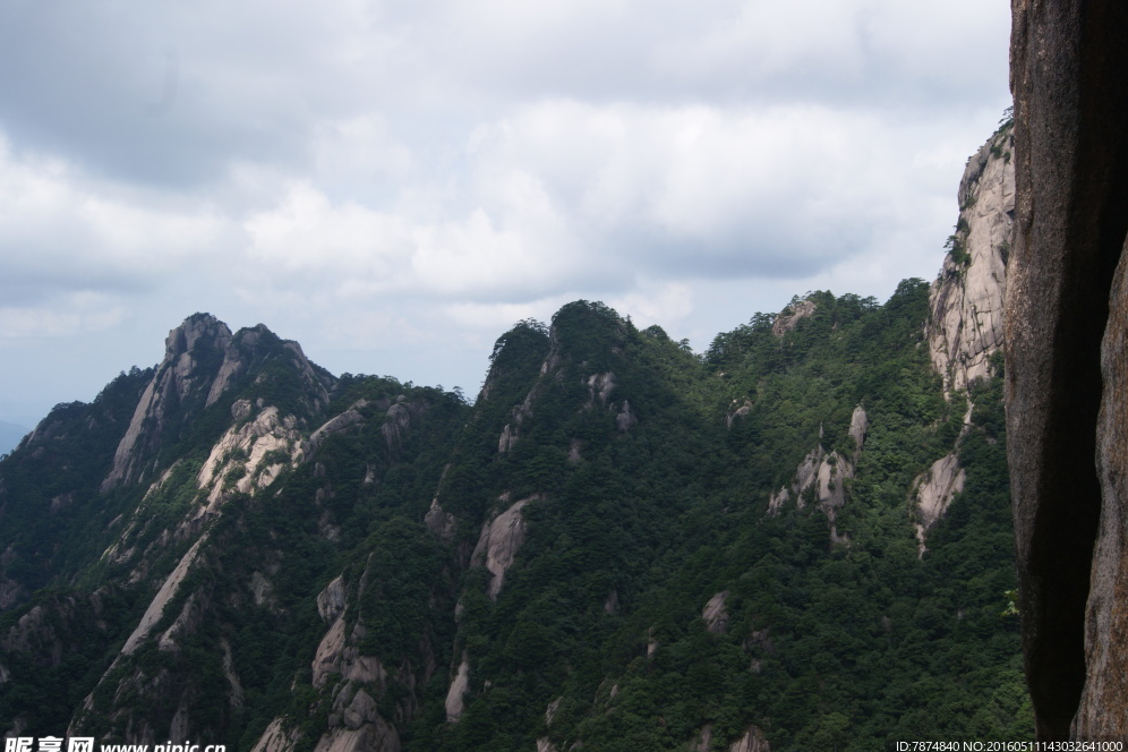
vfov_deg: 35.9
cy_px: 383
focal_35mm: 37
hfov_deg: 51.9
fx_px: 1159
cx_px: 566
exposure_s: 1/160
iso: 100
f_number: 11
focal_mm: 24
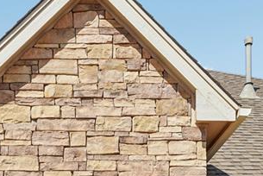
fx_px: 500
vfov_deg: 18.1
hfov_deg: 29.3
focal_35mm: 68
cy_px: 252
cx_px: 87
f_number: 9
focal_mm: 20.4
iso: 100
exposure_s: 1/200
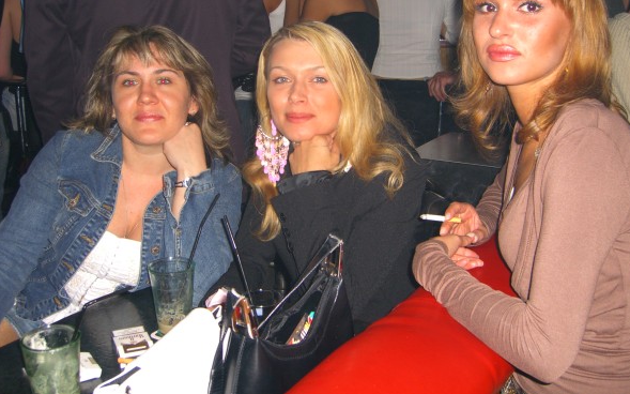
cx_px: 317
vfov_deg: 31.1
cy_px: 154
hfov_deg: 48.2
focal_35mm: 41
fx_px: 704
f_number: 2.8
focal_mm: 7.9
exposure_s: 1/60
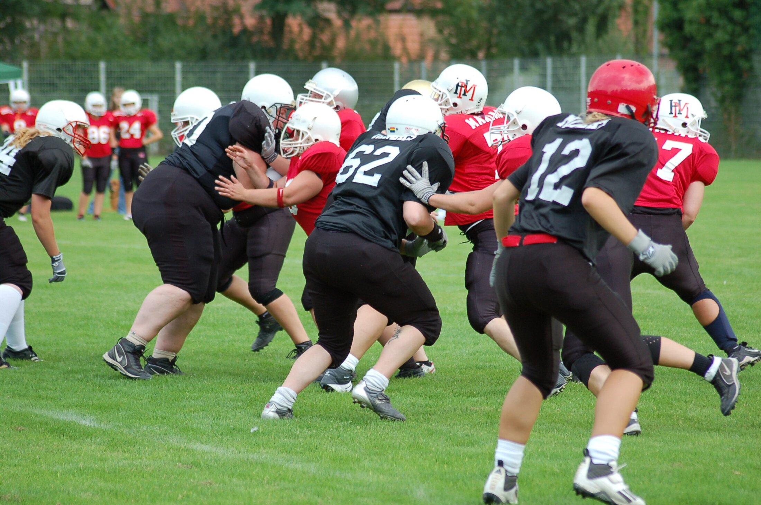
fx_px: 4273
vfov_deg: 6.8
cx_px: 380
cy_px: 252
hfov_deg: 10.2
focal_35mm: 202
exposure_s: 1/500
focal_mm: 135
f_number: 4.5
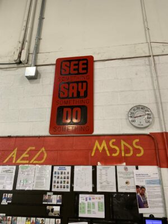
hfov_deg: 53.1
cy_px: 112
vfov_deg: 67.3
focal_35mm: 26
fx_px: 168
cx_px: 84
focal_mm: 4.25
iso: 125
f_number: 1.8
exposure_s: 1/60
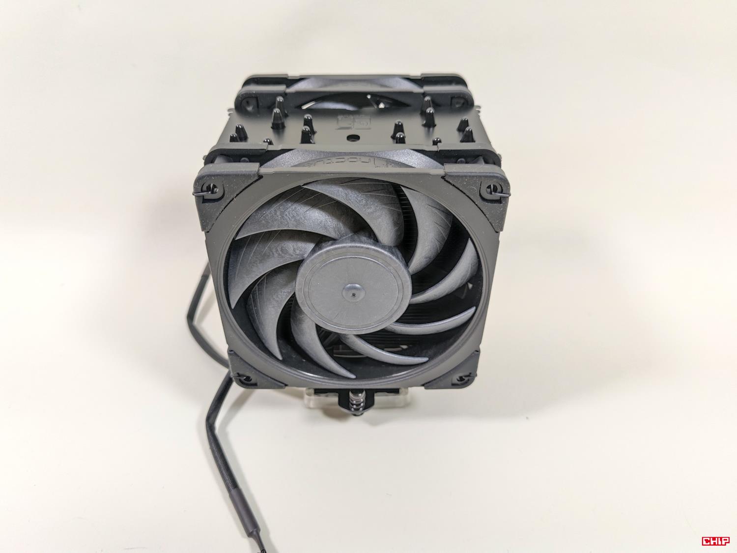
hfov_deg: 71.6
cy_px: 276
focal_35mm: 24
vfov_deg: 56.8
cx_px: 368
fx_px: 511
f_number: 1.85
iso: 472
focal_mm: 6.78
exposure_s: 1/33
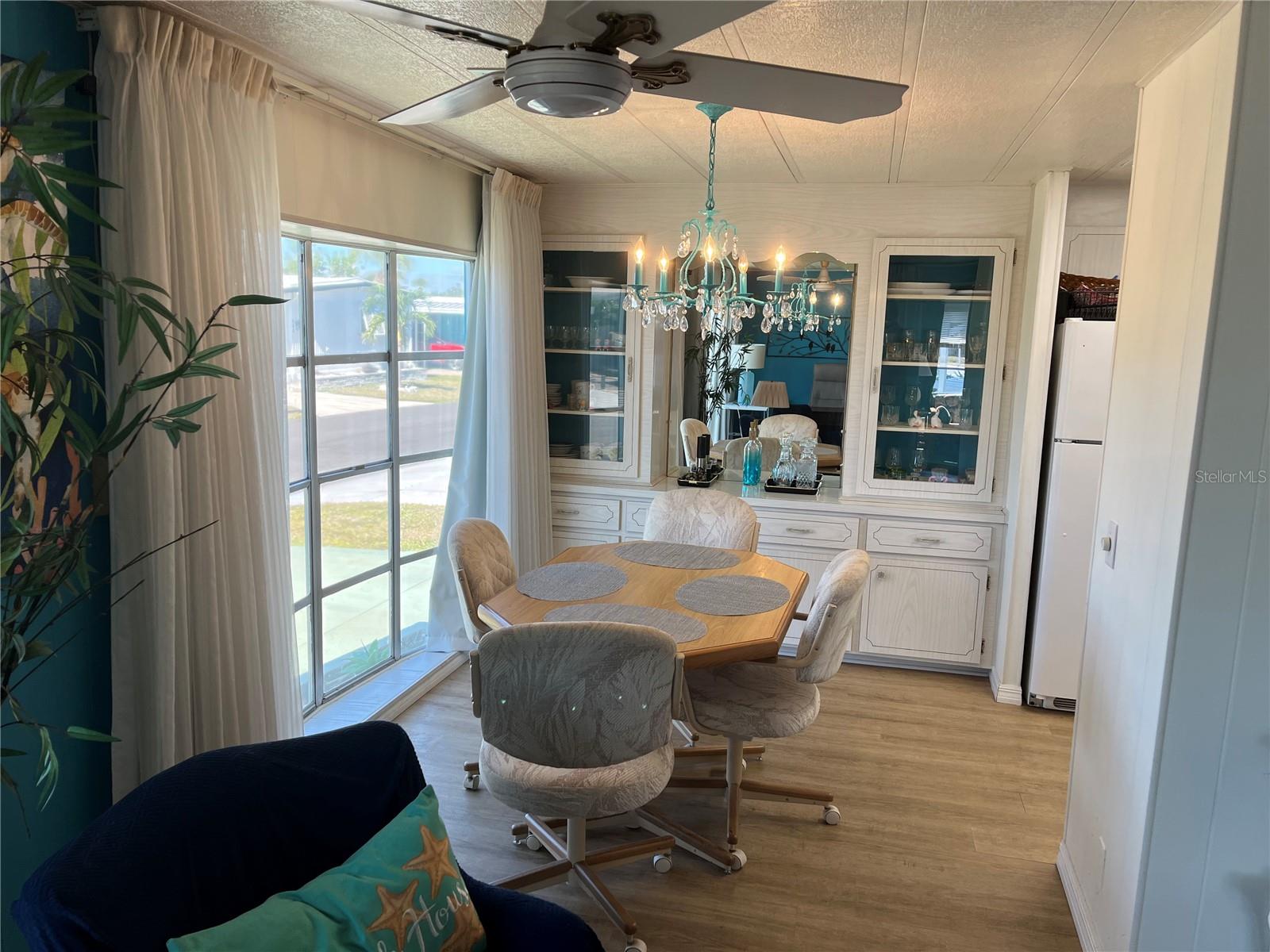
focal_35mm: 26
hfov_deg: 67.3
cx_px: 635
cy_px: 476
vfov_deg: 53.1
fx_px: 954
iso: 50
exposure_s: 1/132
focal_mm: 5.1
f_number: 1.6
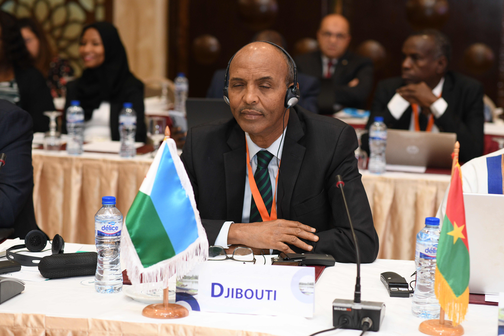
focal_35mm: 85
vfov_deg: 16.1
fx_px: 1190
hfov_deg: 23.9
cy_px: 168
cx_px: 252
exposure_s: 1/160
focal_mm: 85
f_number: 3.5
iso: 1250
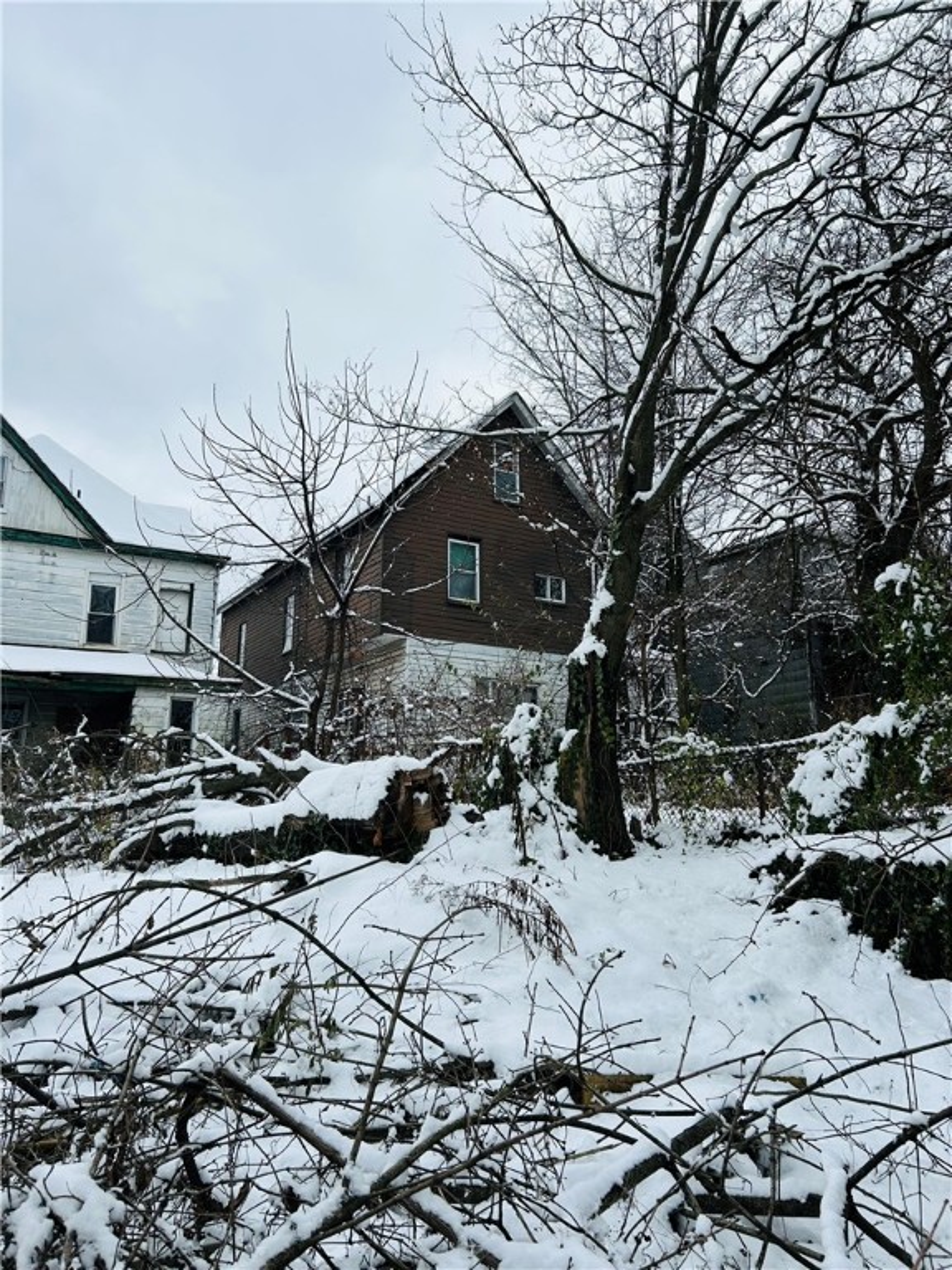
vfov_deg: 67.3
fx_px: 953
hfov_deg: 53.1
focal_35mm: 26
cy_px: 635
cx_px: 476
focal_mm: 5.7
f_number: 1.5
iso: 50
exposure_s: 1/2632
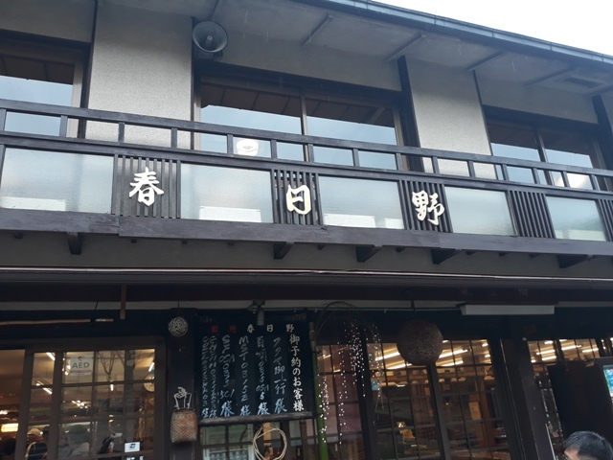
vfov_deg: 51.4
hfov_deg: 65.3
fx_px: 478
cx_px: 306
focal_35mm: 27
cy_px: 230
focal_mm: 3.71
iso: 64
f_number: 1.7
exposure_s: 1/120
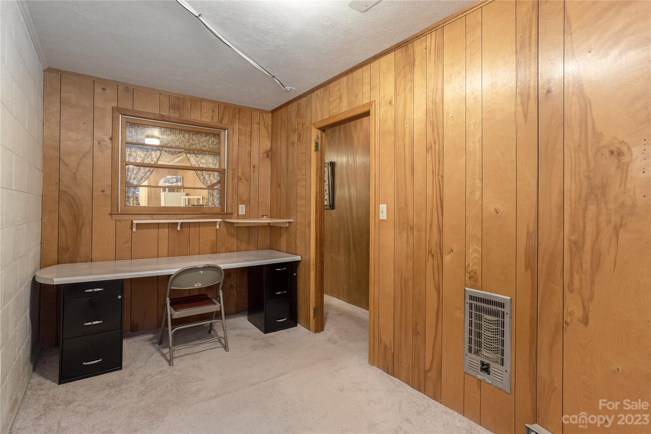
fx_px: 307
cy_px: 217
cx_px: 326
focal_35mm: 17
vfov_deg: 70.5
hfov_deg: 93.3
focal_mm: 17
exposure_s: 1/13
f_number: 7.1
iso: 320
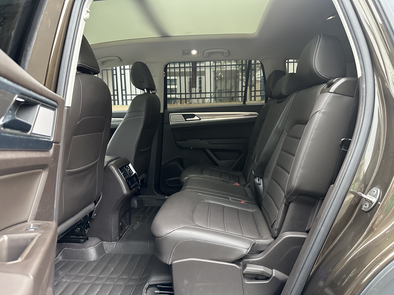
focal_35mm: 24
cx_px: 197
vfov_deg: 56.8
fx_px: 273
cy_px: 148
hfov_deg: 71.6
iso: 500
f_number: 1.78
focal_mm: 6.86
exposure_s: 1/60
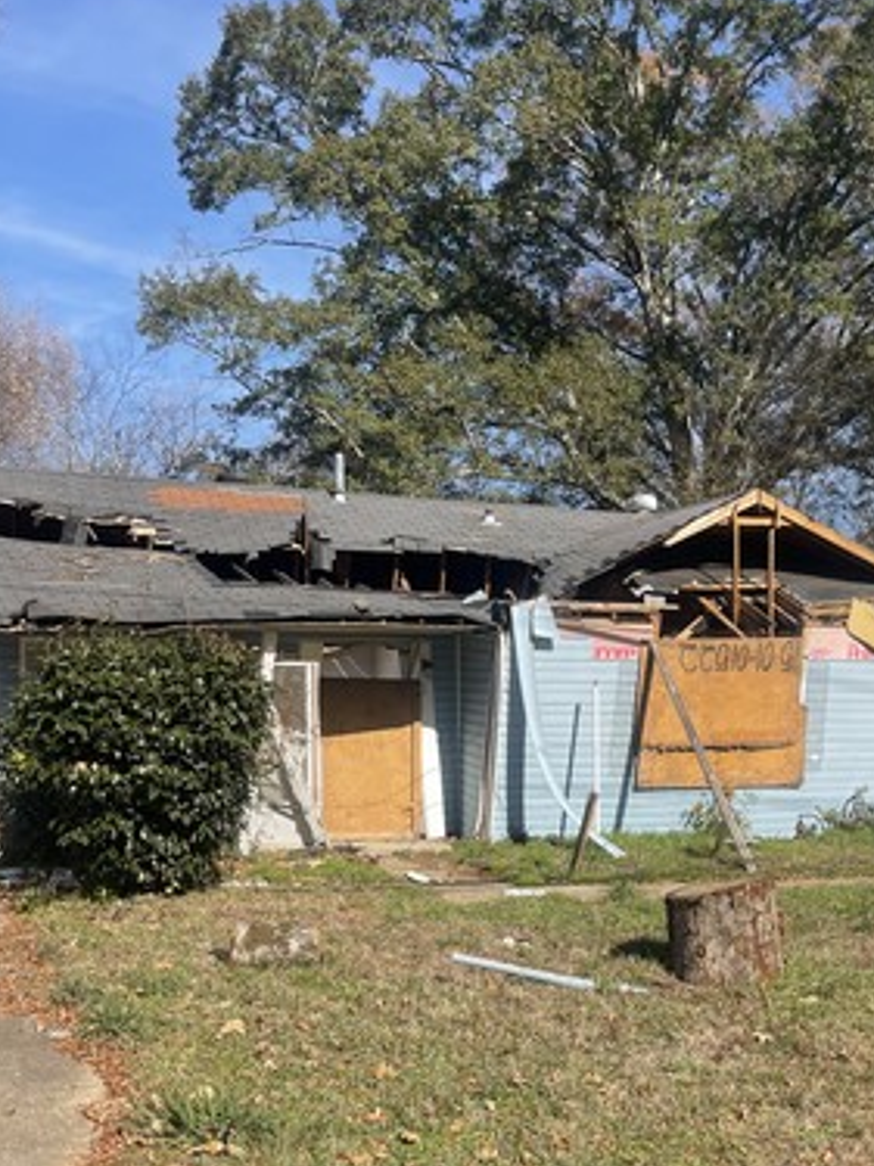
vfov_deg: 45.8
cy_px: 808
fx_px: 1347
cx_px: 588
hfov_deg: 35.6
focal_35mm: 40
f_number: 1.6
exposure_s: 1/3086
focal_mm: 5.1
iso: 32
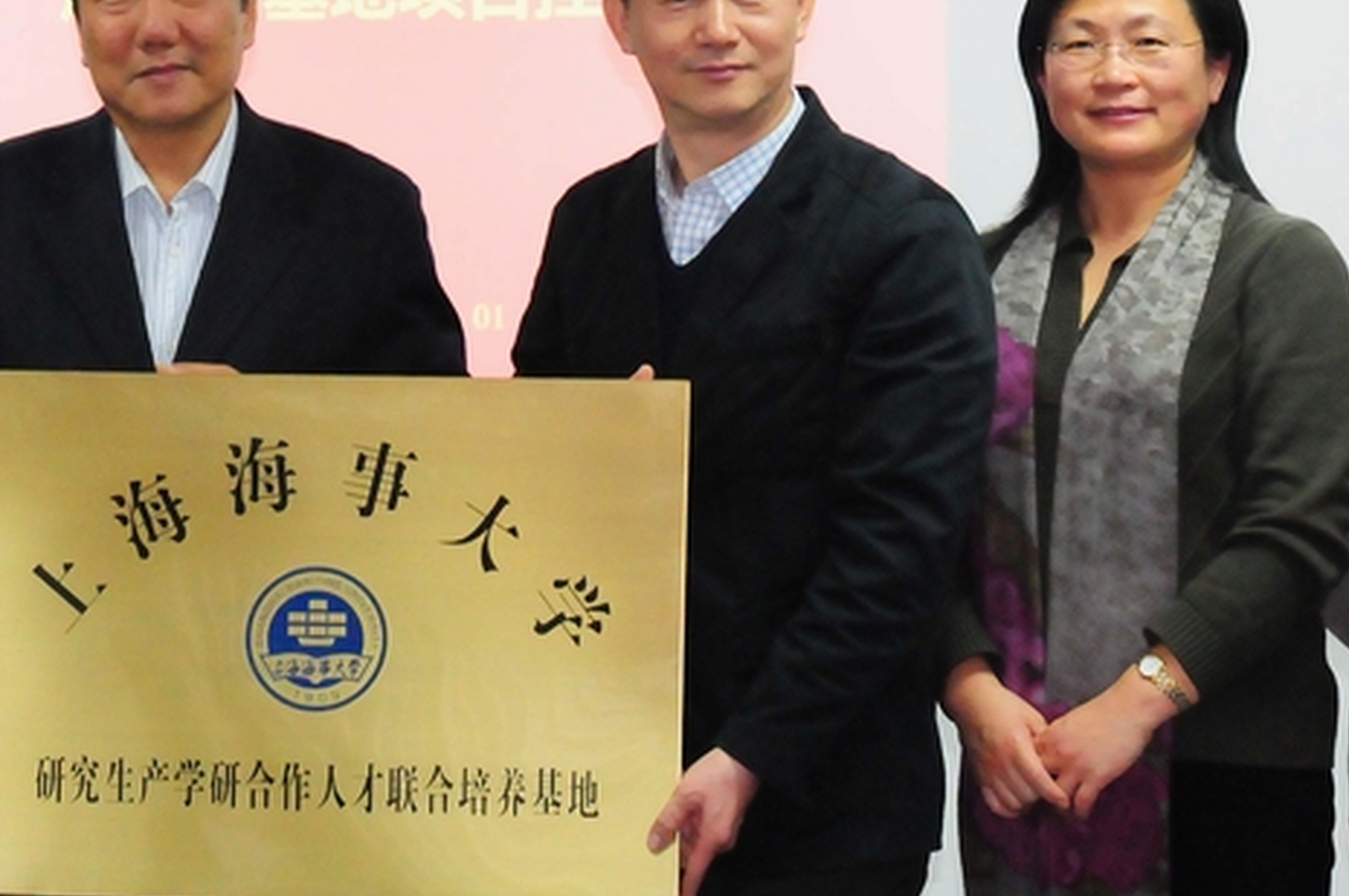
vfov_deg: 9.6
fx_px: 5315
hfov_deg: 14.4
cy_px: 142
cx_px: 299
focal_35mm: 142
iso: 3200
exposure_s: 1/100
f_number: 6.3
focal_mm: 44
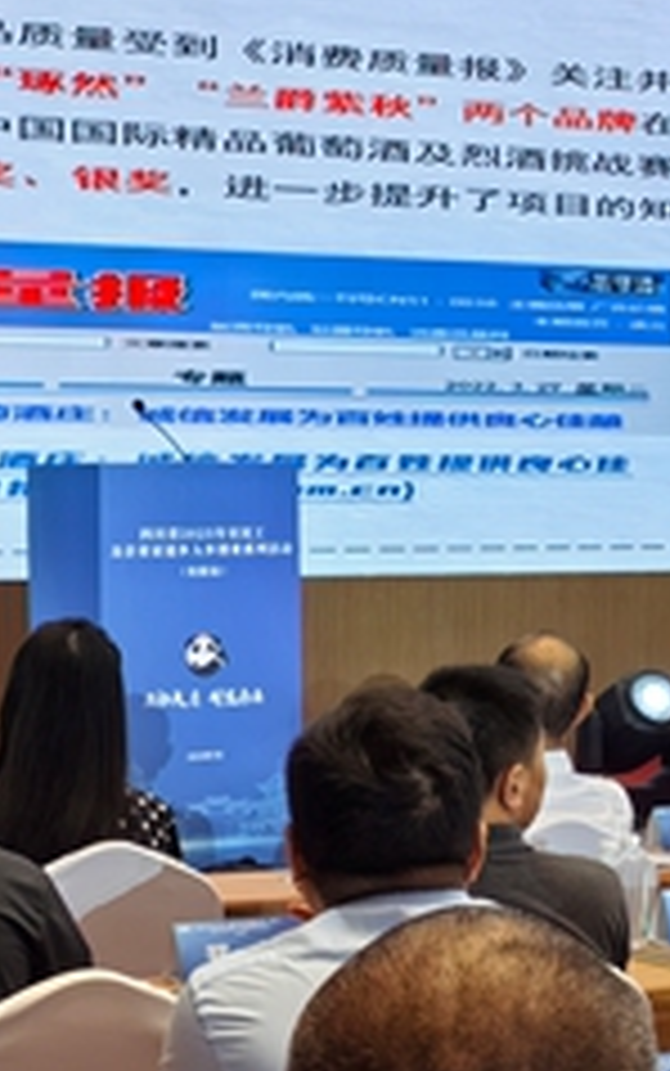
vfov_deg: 18.8
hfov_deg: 11.7
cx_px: 679
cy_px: 504
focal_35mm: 111
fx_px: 3239
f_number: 1.9
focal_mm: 5.52
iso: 50
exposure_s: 1/128
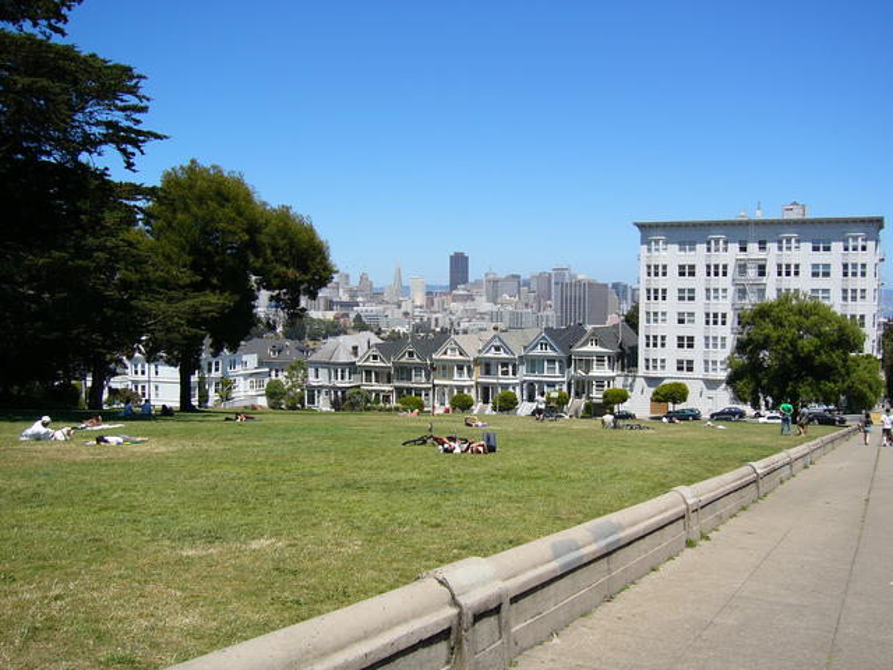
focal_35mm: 35
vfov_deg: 40.7
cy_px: 335
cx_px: 446
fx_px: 903
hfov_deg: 52.6
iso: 50
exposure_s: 1/160
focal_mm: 5.8
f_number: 8
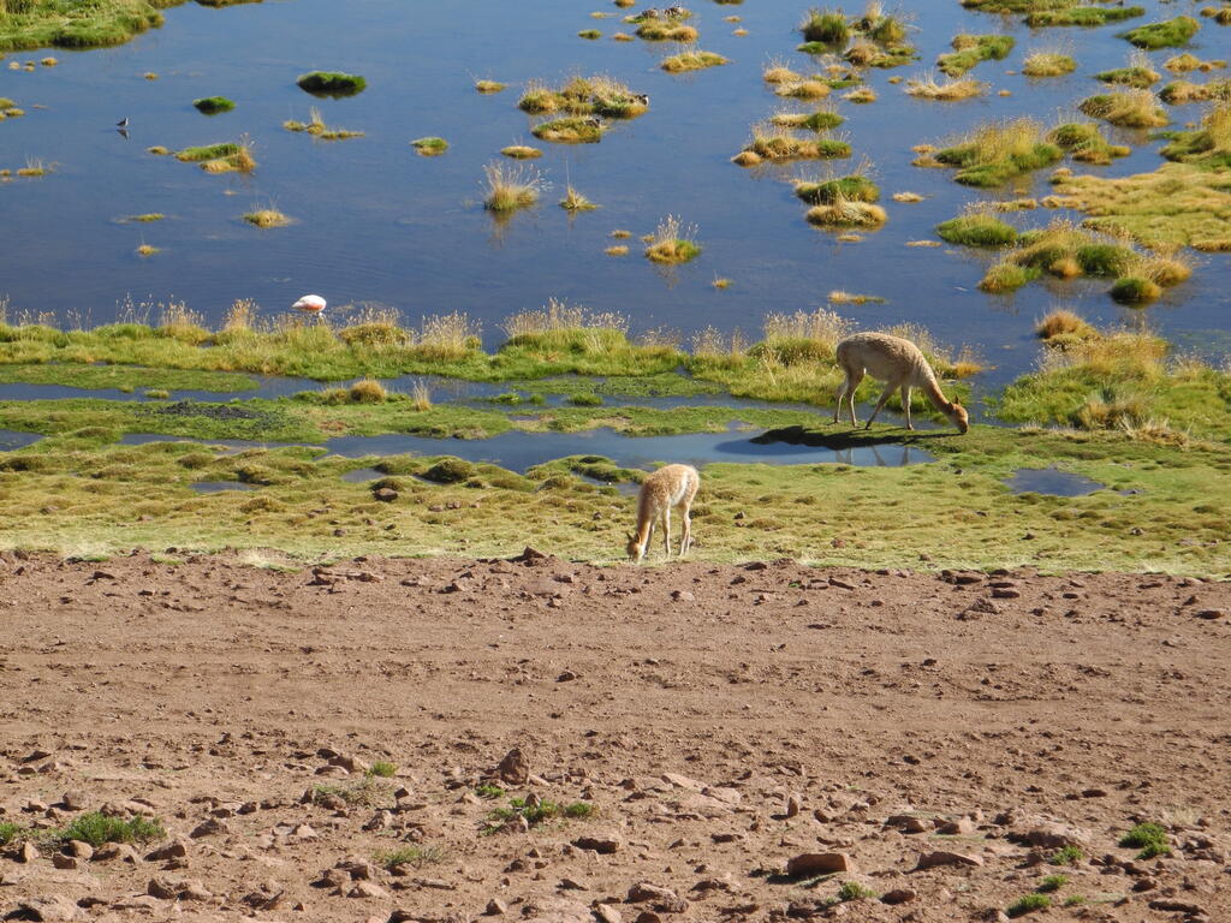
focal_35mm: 119
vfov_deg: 12.5
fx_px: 4232
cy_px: 462
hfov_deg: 16.6
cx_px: 616
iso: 100
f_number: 4.5
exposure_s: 1/500
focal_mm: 25.4
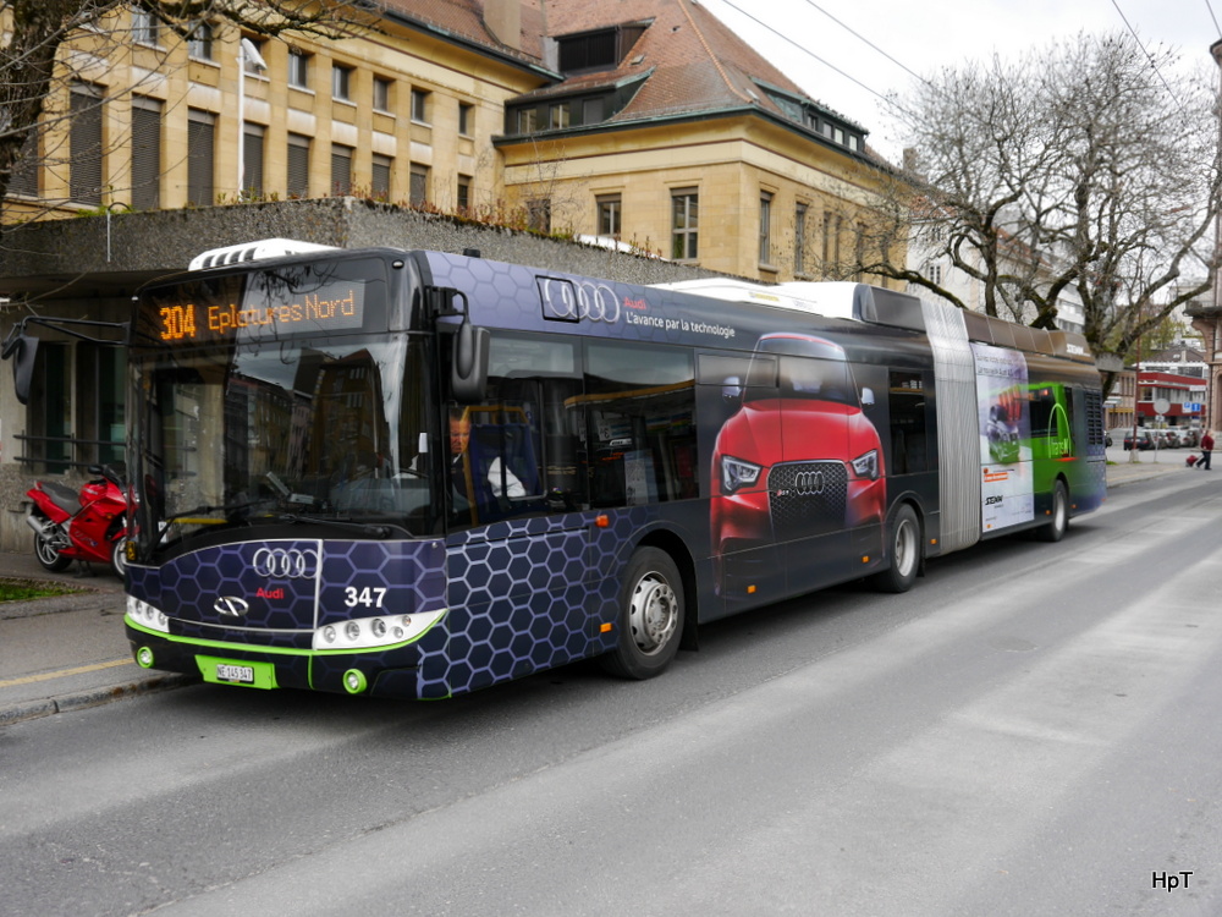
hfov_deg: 51.4
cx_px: 611
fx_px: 1271
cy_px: 458
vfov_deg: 39.7
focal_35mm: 36
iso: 160
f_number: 5
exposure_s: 1/160
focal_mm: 18
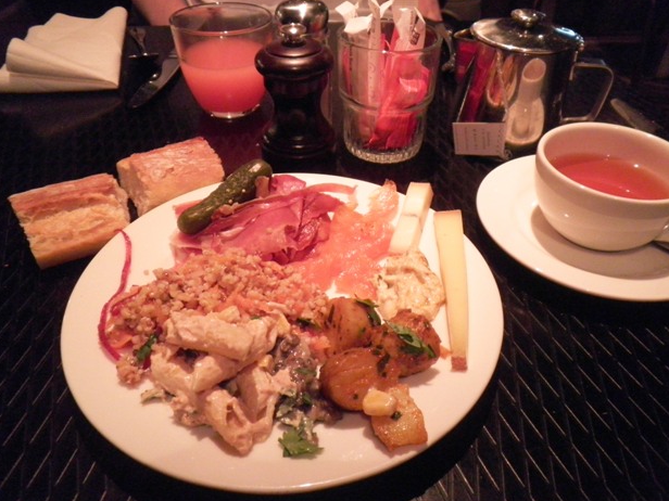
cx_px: 341
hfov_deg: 65.3
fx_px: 522
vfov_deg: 51.4
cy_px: 250
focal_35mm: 27
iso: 400
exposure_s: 1/13
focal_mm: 4.7
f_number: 2.6
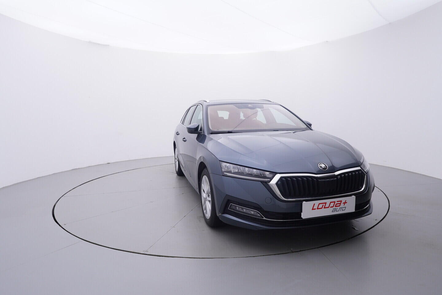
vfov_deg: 56.2
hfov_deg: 77.3
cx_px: 221
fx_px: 276
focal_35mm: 22
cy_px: 148
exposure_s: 1/80
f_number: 5
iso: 200
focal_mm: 15
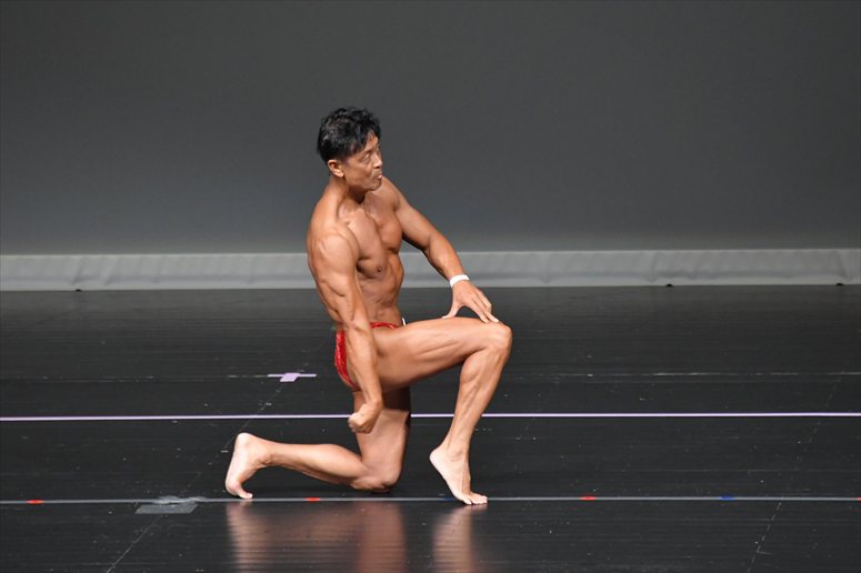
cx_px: 430
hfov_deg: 4.6
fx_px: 10757
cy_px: 286
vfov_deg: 3.1
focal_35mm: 450
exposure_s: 1/400
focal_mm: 300
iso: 4000
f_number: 5.6
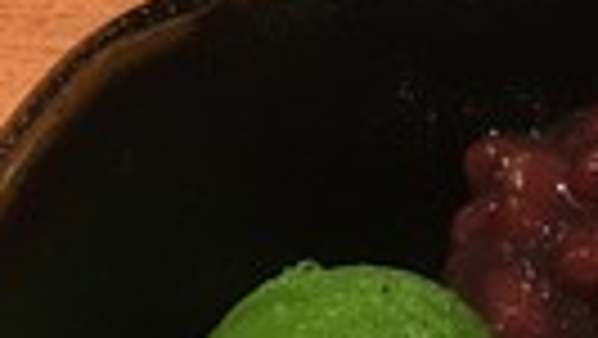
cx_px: 616
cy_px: 622
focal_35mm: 107
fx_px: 1698
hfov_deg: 19.3
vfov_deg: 10.6
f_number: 2.2
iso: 160
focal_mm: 4.15
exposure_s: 1/33
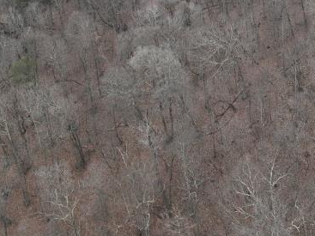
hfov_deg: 19.6
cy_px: -194
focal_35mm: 98
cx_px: 299
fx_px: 891
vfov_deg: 13.5
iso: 180
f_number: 2.8
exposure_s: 1/200
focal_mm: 12.29
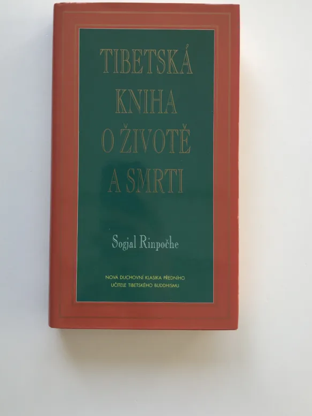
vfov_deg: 49.8
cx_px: 137
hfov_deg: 38.6
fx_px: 445
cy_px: 163
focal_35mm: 37
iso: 20
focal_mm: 3.99
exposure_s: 1/179
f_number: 1.8
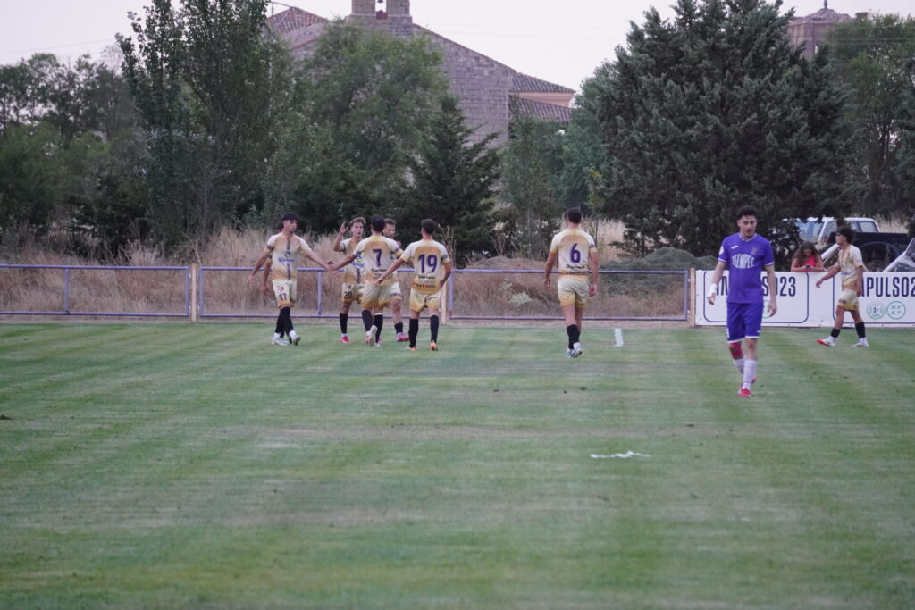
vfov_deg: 5.2
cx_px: 458
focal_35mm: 266
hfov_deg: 7.8
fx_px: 6749
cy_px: 305
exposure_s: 1/320
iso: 2500
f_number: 6.3
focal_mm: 177
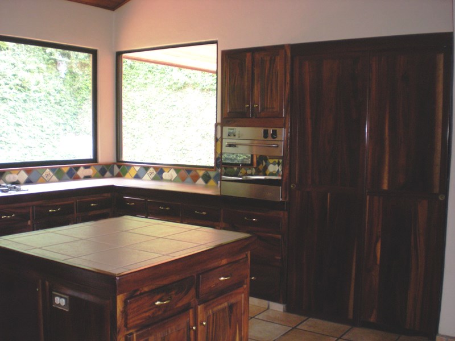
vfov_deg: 37.7
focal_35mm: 38
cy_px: 170
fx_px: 499
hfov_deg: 49.0
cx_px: 228
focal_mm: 6.3
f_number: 3.1
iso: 198
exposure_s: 1/30
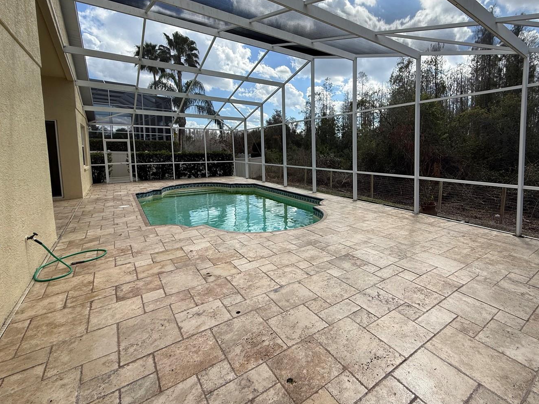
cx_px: 319
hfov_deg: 90.0
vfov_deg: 74.4
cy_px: 175
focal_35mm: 17
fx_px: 265
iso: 50
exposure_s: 1/1105
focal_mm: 2.22
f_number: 2.2
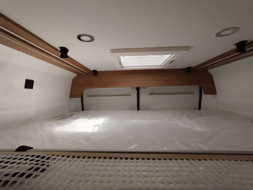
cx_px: 126
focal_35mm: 16
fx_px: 117
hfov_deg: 94.5
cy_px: 95
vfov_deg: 78.1
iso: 50
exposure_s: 1/536
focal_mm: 1.65
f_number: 2.2
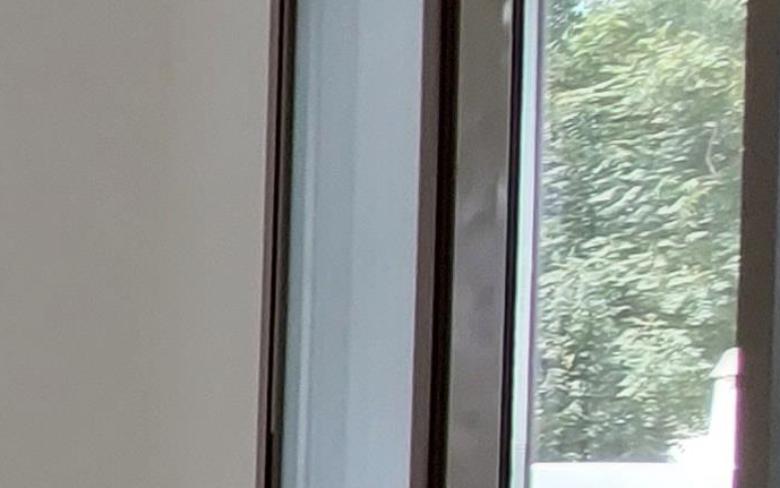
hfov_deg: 16.2
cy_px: 542
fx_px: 1701
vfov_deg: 15.9
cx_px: -963
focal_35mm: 80
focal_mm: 1.74
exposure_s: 1/50
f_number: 2.2
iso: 80
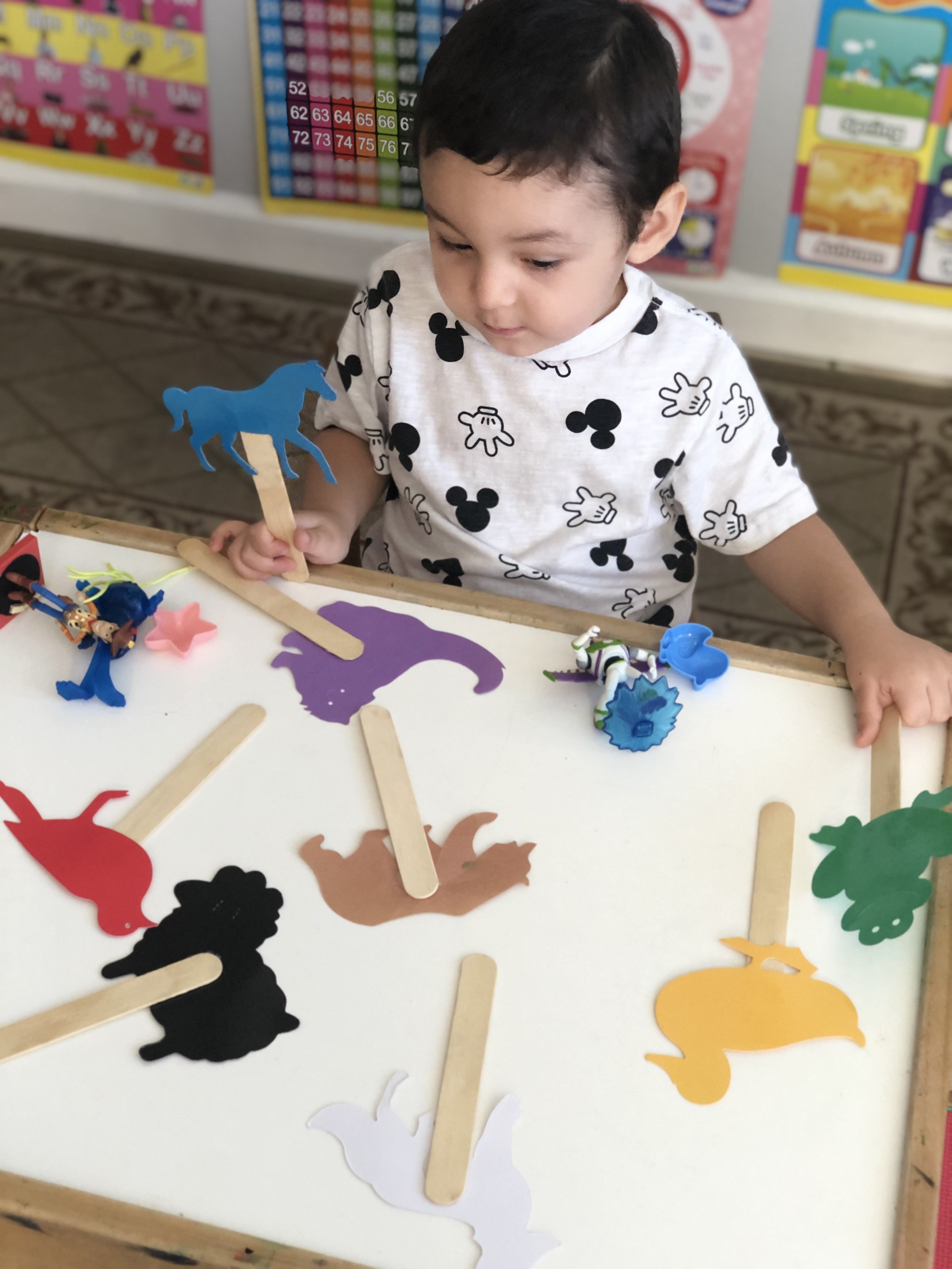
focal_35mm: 52
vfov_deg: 36.8
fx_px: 1907
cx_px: 476
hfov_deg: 28.0
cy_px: 634
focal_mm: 6
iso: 100
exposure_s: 1/40
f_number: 2.4
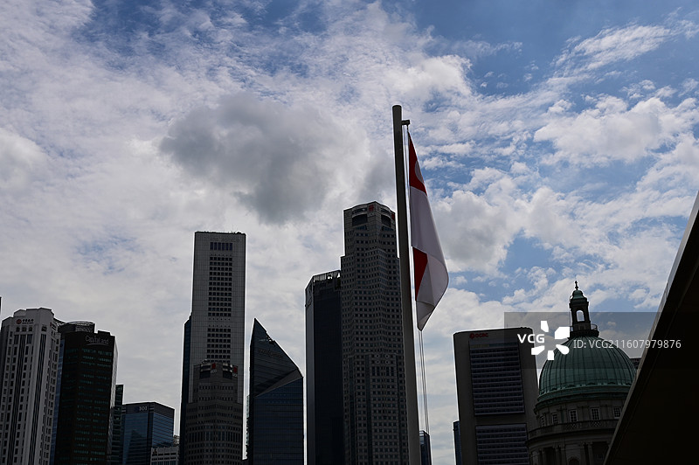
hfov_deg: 45.5
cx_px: 350
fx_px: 834
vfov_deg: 31.1
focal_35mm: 43
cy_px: 232
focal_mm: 43
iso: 200
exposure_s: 1/800
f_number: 14
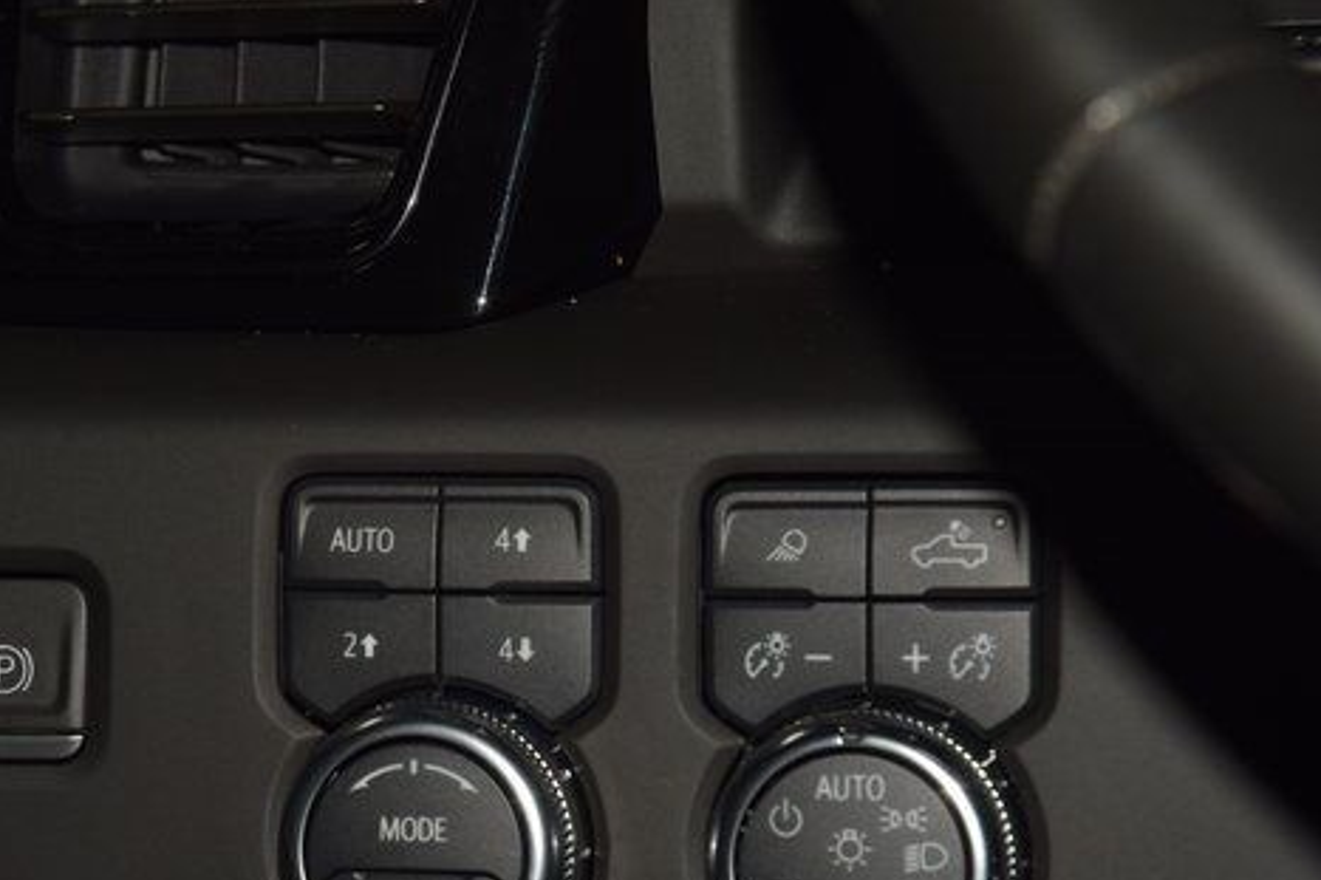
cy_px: 598
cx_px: 441
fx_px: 5282
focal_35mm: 144
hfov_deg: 14.2
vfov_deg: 9.5
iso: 100
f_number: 8
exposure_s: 1/125
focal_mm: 70
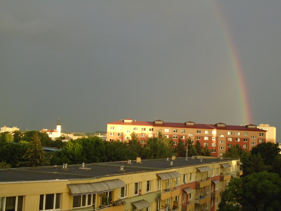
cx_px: 140
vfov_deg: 29.7
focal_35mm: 49
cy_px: 106
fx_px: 398
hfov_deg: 38.9
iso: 320
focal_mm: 8.7
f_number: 4.5
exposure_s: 1/50
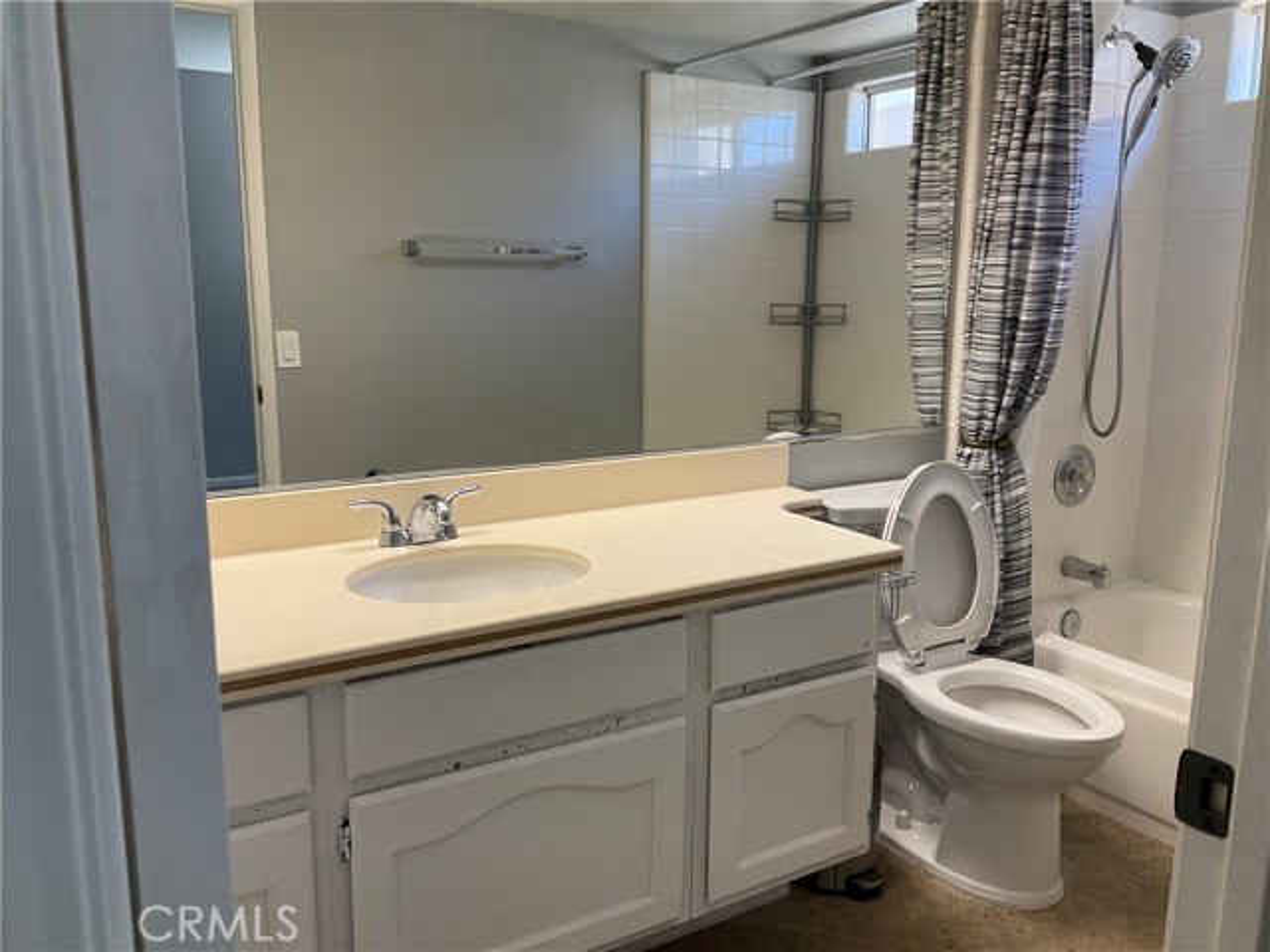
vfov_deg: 48.2
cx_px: 635
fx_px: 1064
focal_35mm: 29
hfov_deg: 61.7
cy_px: 476
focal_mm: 3
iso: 50
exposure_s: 1/60
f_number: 1.8
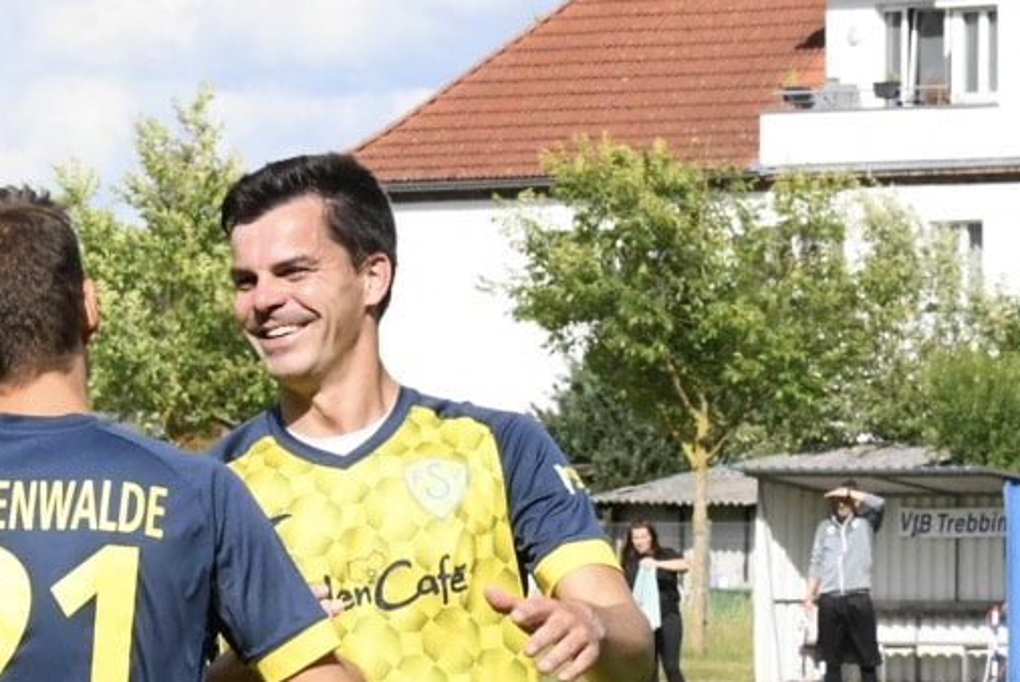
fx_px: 7881
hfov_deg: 7.4
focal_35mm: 278
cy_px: 826
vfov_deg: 4.9
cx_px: 292
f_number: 20
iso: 5000
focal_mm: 110
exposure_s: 1/1600
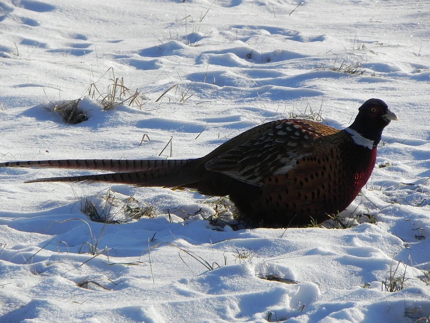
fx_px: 5975
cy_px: 162
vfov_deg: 3.1
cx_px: 215
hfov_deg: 4.1
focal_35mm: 481
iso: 160
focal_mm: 85.6
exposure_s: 1/542
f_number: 8
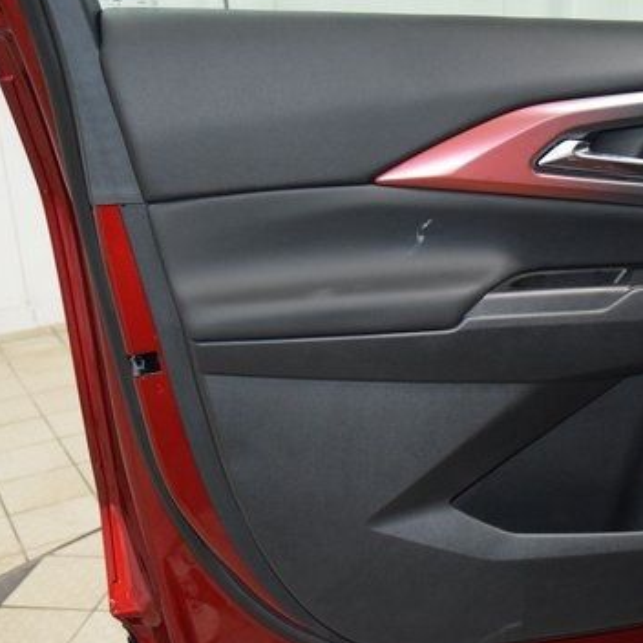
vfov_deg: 33.4
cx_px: 488
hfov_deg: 32.7
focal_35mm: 51
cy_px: 361
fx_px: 1072
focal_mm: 22
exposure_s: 1/125
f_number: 3.5
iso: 2800
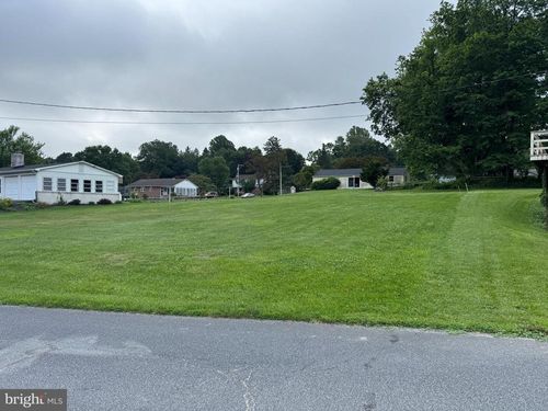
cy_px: 206
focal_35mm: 24
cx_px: 274
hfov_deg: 71.6
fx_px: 380
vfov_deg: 56.8
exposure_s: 1/2415
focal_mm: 6.76
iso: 80
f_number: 1.78
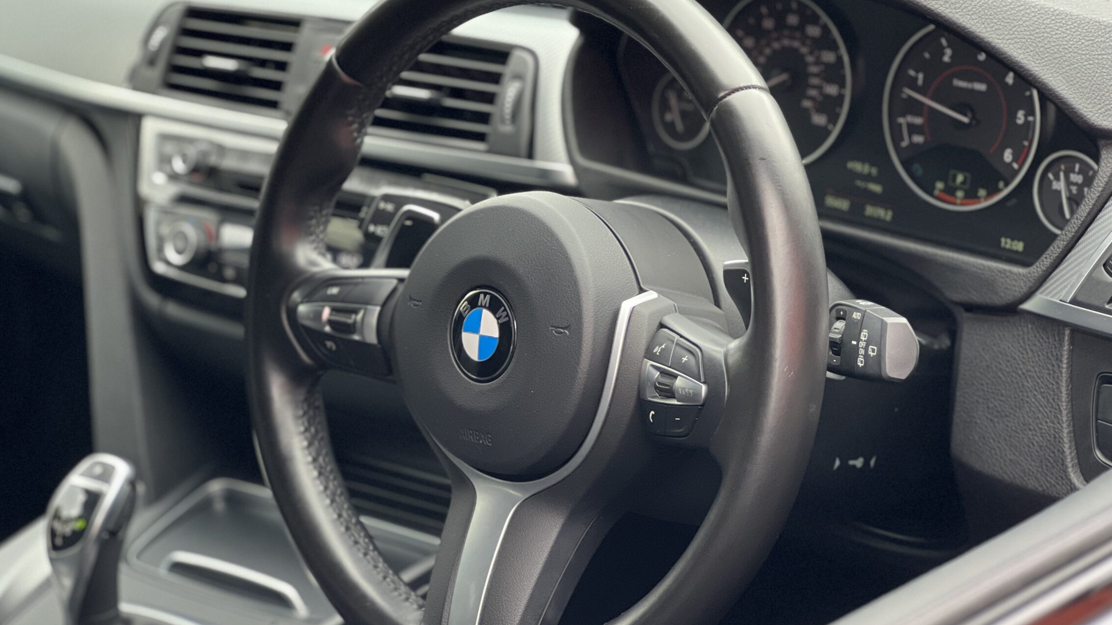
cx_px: 586
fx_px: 2801
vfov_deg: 12.7
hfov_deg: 22.5
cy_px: 269
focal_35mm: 95
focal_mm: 9
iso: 250
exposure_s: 1/115
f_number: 2.8
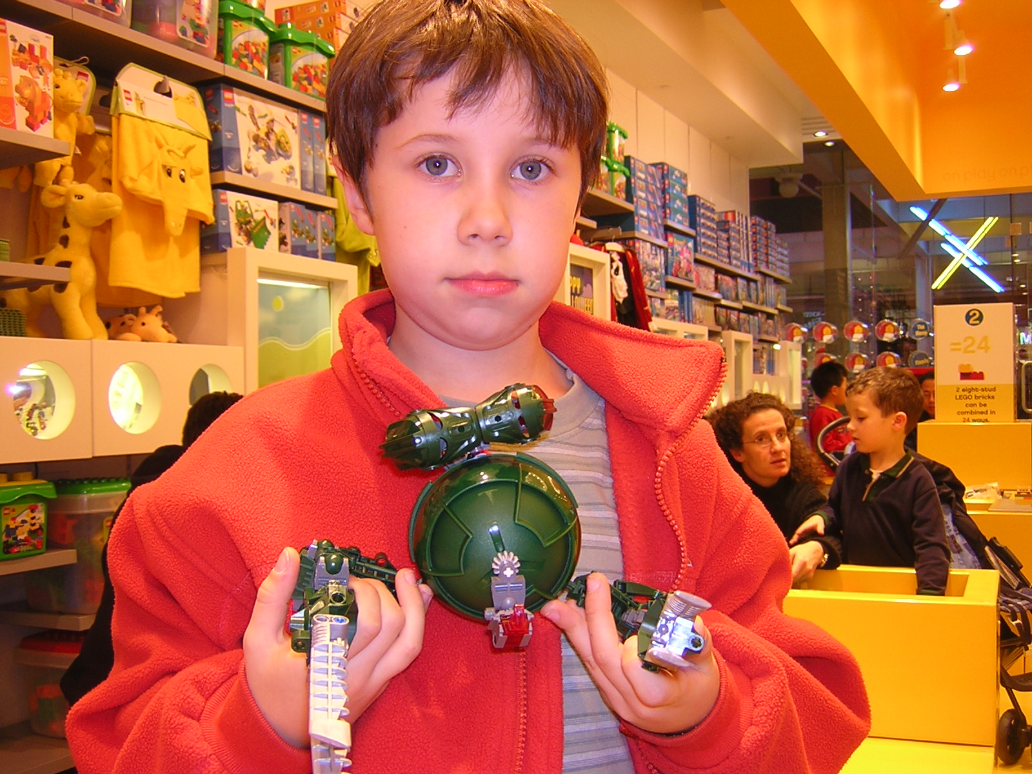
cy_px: 387
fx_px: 1073
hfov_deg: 51.4
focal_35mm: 36
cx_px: 516
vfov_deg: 39.7
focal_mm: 4.7
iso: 100
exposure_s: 1/30
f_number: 2.6
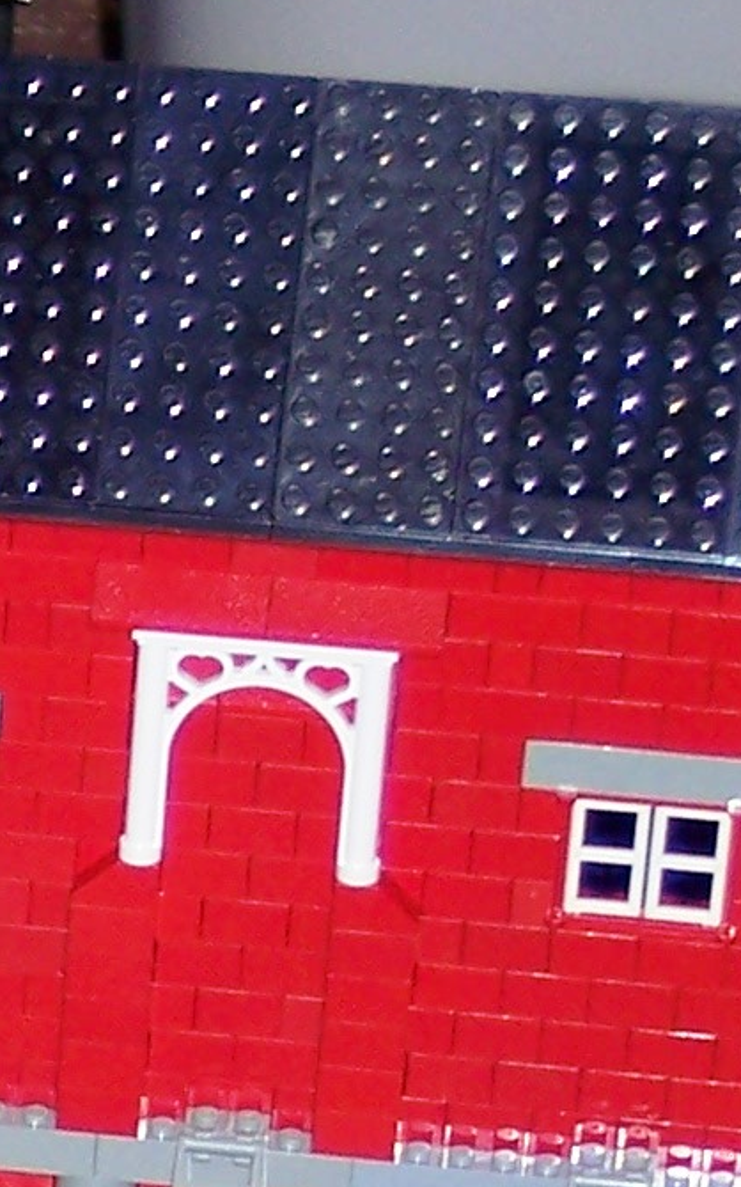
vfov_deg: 7.1
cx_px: -1571
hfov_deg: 4.3
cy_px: 1625
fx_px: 9502
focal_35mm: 294
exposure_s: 1/90
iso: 100
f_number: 3.4
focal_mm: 13.3
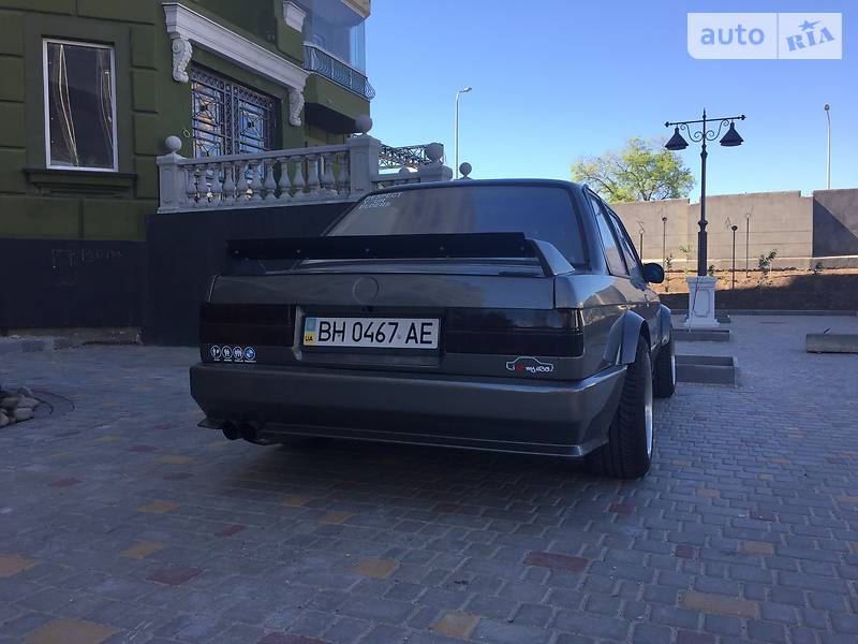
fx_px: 719
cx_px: 429
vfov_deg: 48.2
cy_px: 322
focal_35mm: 29
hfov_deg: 61.7
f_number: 2.2
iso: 32
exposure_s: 1/618
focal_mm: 4.2
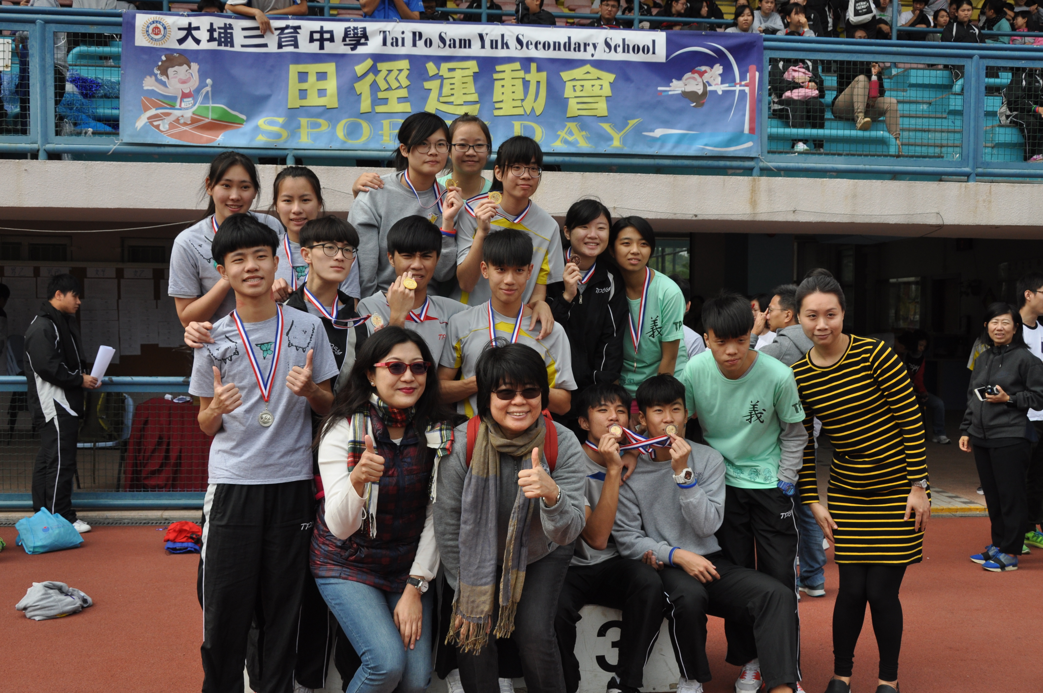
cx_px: 522
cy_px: 346
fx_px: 1042
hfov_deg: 53.2
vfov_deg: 36.8
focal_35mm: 36
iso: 400
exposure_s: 1/1250
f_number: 5.6
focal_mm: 24
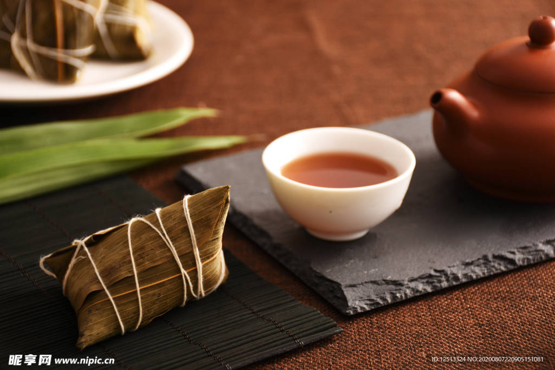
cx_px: 278
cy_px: 185
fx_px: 1434
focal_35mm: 93
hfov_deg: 21.9
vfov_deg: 14.7
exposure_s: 1/80
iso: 100
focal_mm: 62
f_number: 5
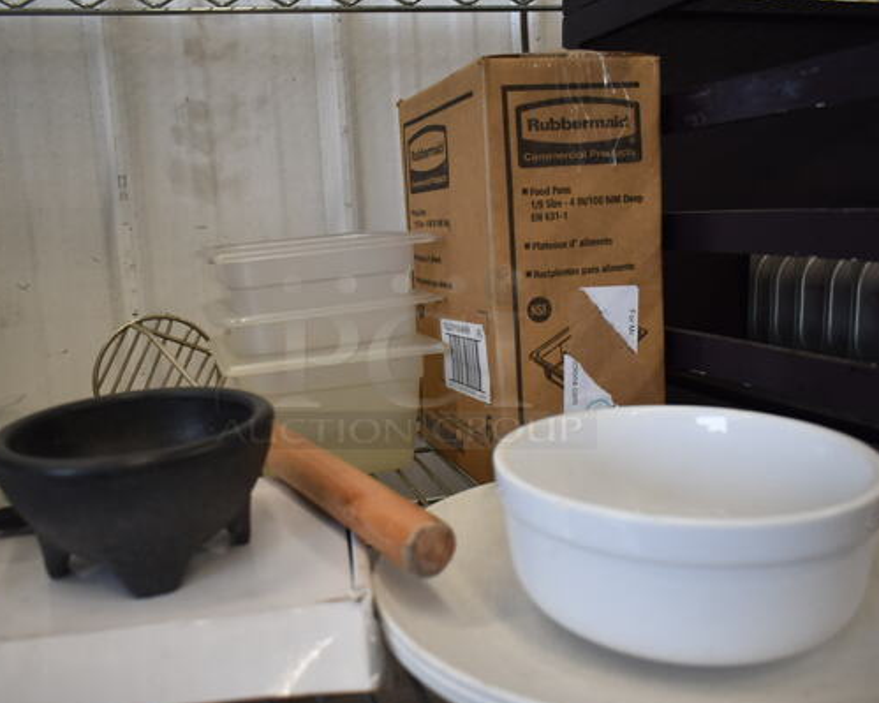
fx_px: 806
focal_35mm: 31
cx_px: 402
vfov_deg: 47.1
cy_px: 356
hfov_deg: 57.1
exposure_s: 1/250
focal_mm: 18
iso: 560
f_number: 3.5
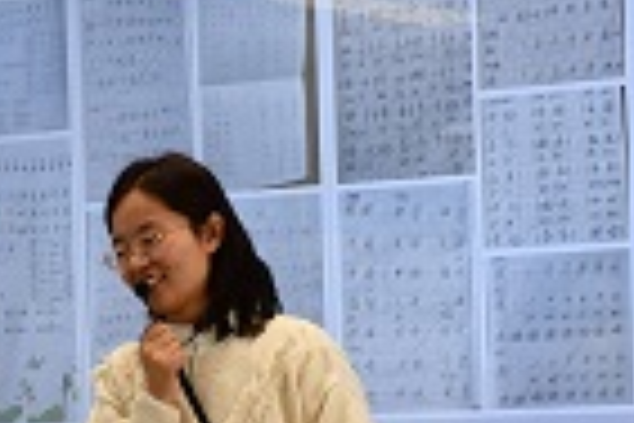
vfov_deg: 8.0
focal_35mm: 170
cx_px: 207
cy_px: 432
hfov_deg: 12.1
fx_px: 2994
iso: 640
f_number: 4
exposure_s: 1/250
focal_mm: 27
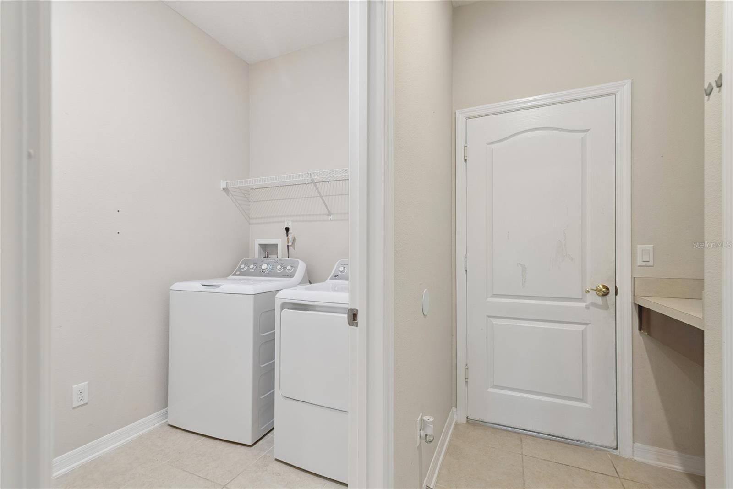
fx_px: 326
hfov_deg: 96.7
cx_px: 366
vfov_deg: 73.8
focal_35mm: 16
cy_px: 244
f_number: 8
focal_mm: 16
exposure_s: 1/13
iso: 160
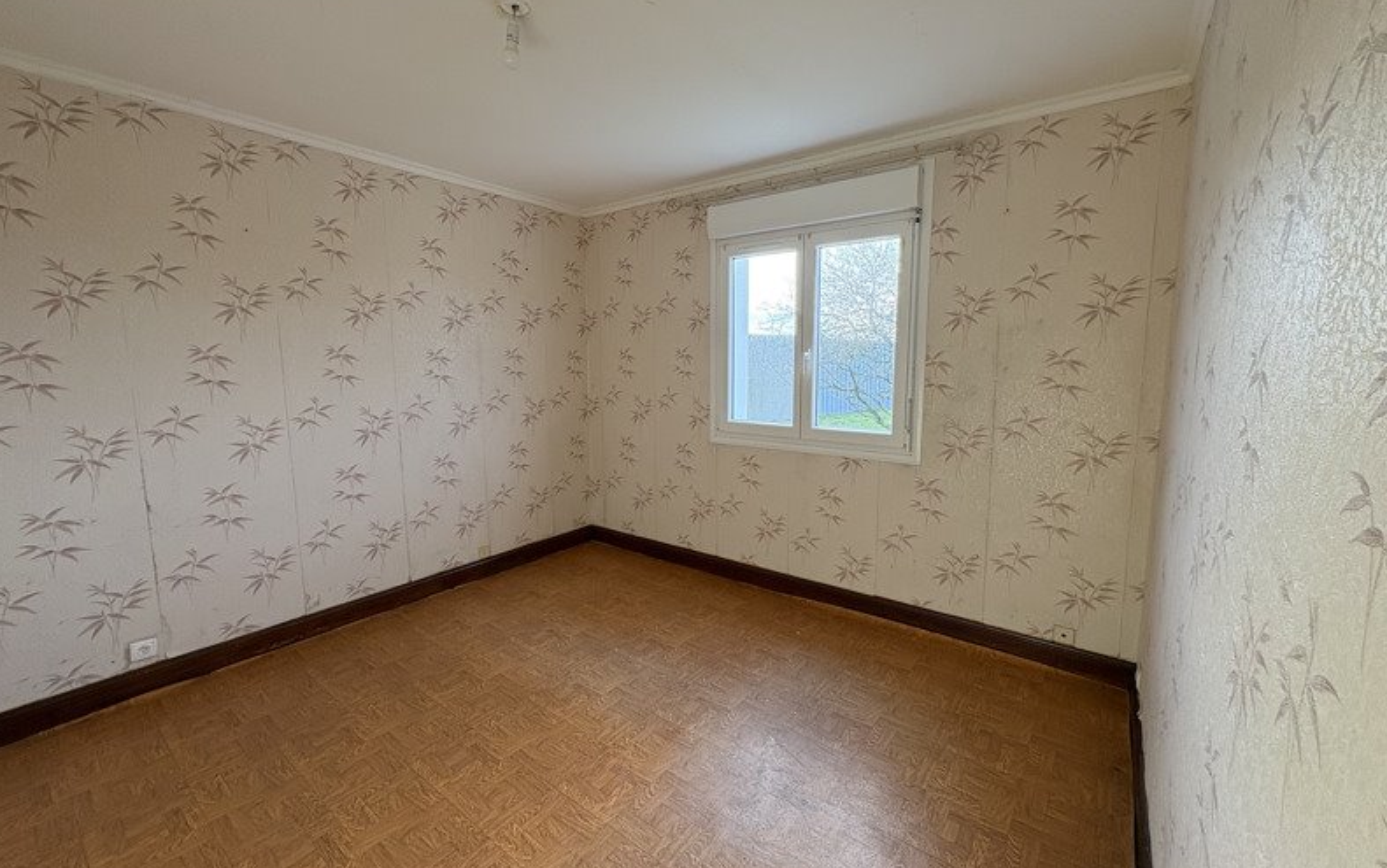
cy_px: 421
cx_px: 689
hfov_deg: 101.4
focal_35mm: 15
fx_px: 567
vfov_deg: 74.8
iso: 100
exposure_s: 1/143
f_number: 2.2
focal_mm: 2.22
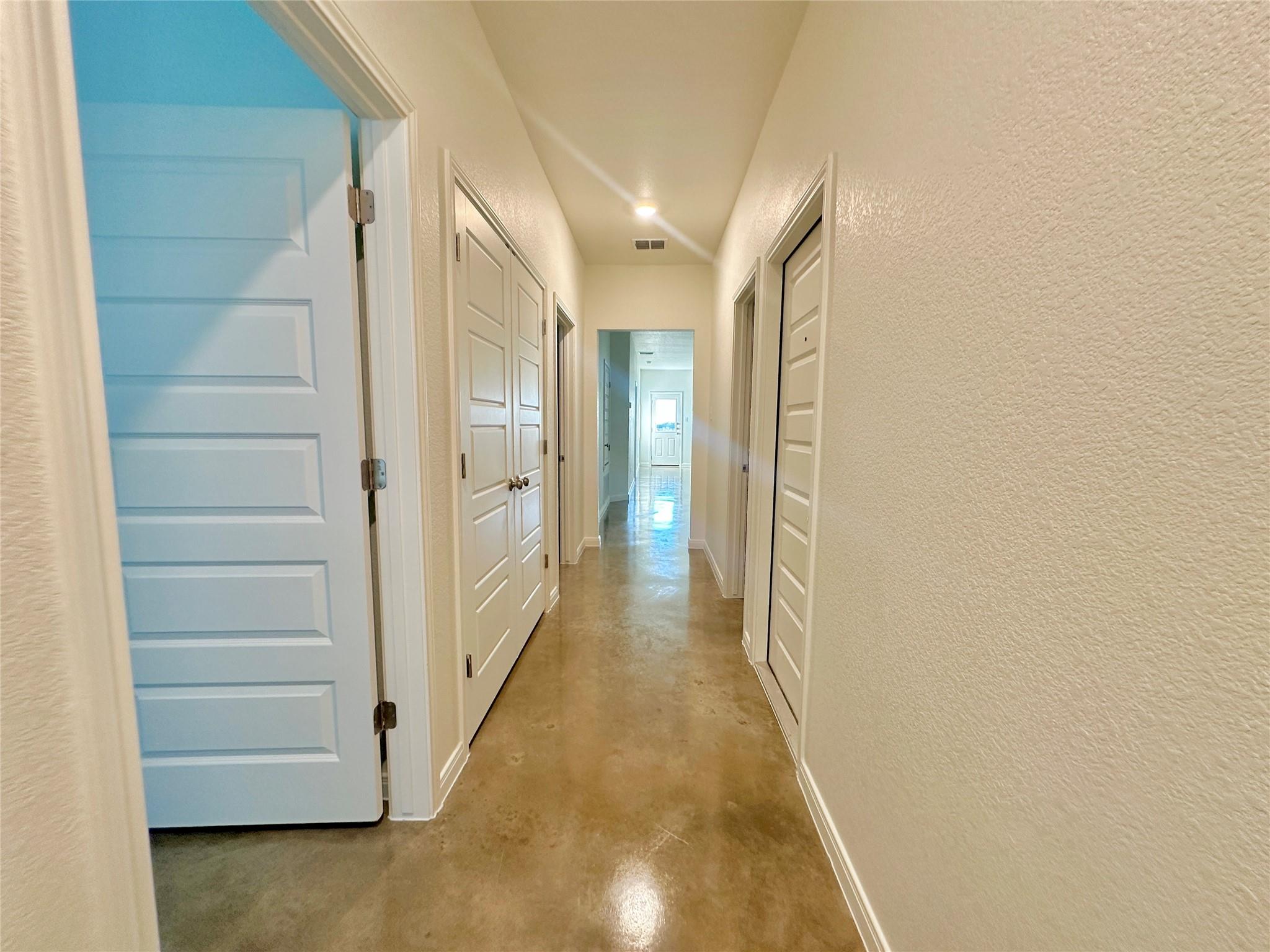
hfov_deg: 102.1
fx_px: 514
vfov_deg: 85.7
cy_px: 476
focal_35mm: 14
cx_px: 635
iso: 160
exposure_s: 1/60
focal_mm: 2.22
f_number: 2.2
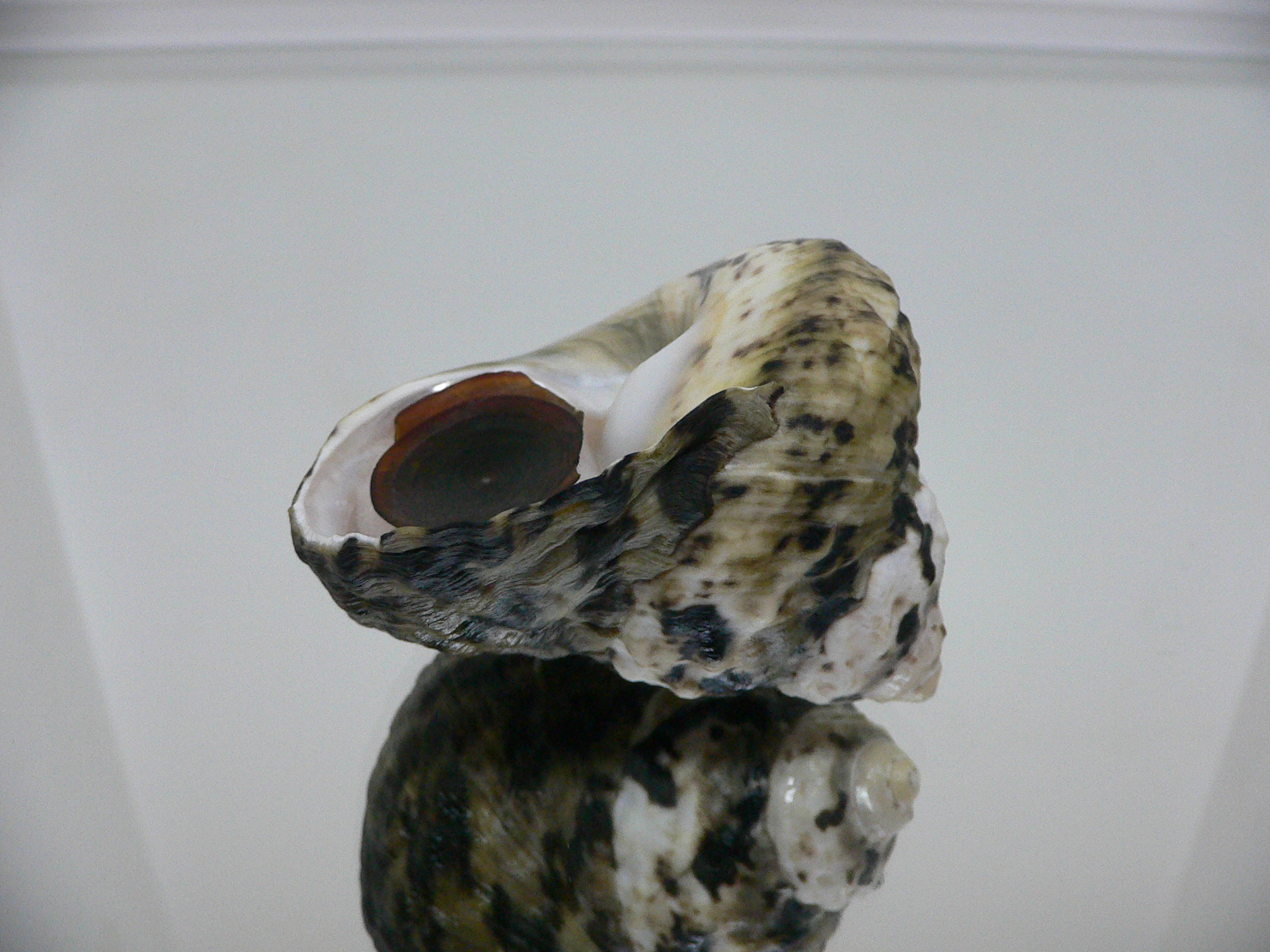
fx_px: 1284
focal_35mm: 35
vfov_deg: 40.7
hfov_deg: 52.6
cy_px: 476
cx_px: 635
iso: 200
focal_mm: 4.6
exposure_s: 1/60
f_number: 2.8
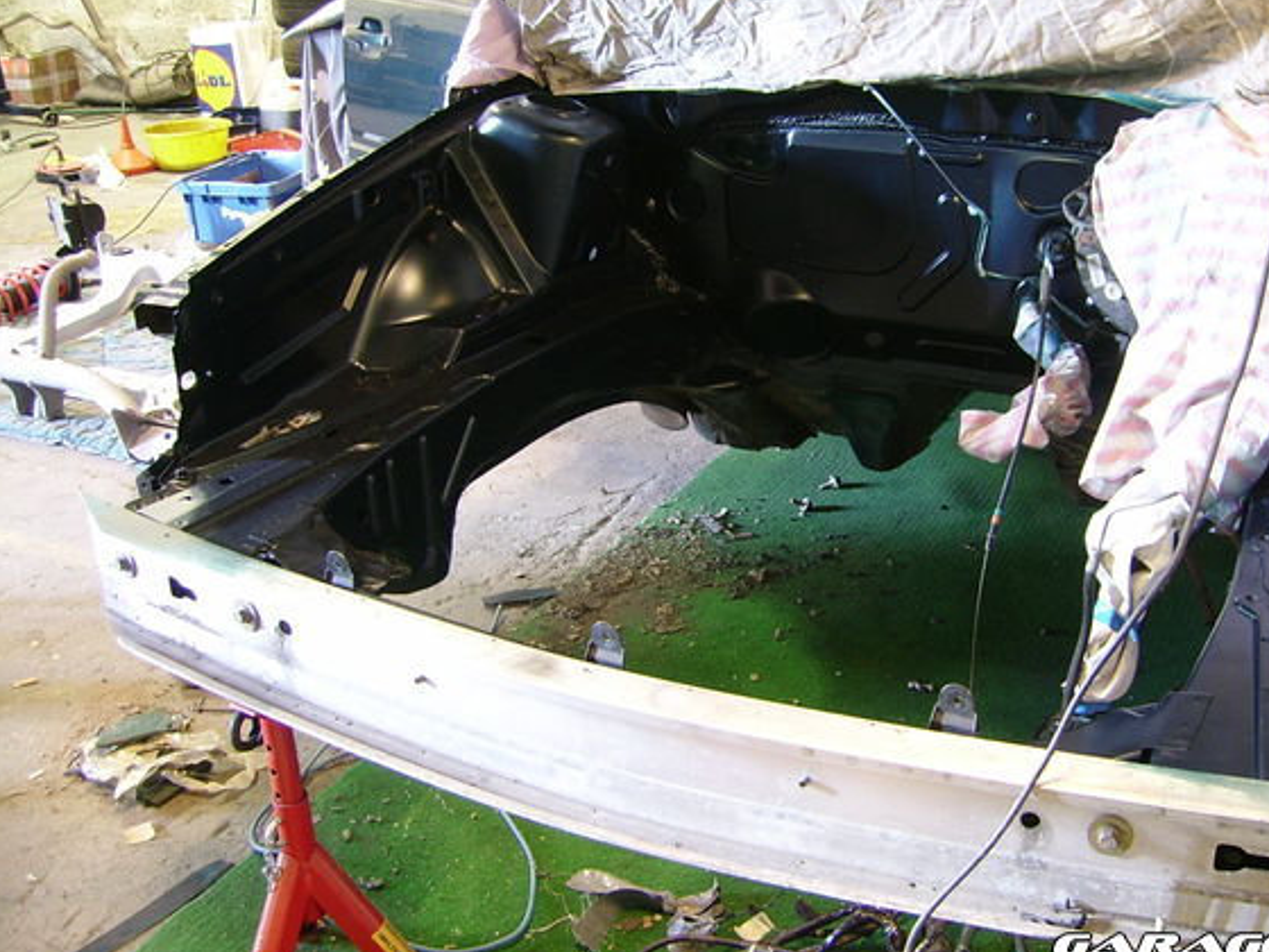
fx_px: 1466
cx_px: 716
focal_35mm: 40
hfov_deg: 46.7
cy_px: 424
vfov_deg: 35.9
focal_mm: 5.95
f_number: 2.8
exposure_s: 1
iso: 100
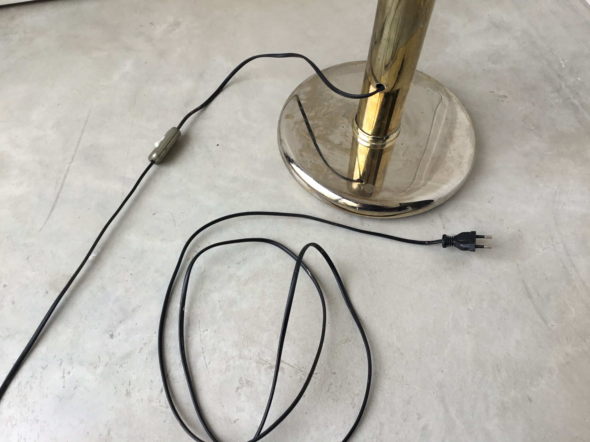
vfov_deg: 45.4
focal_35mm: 31
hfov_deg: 58.4
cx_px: 295
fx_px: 528
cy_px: 221
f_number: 2.4
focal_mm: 3.3
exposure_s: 1/50
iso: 32
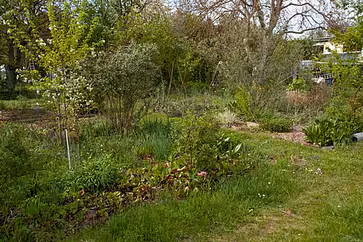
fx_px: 272
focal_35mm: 27
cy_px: 121
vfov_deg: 47.9
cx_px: 182
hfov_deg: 67.4
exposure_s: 1/200
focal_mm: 18
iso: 200
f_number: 9
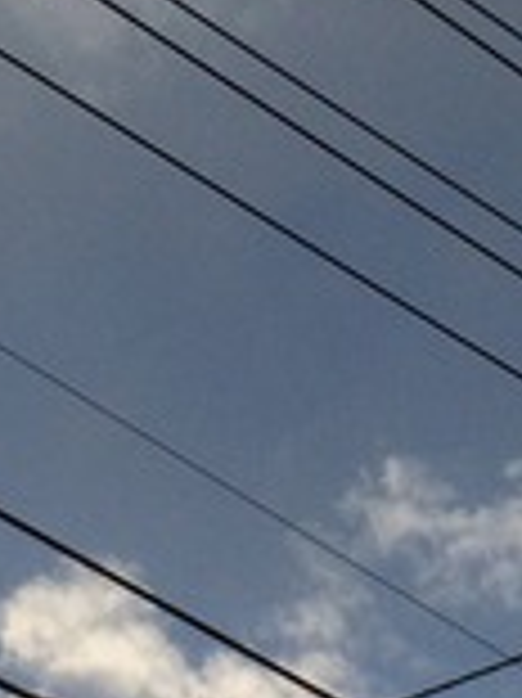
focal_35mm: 150
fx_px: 3020
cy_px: 9
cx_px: 225
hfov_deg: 9.9
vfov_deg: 13.0
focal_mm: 4.15
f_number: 2.2
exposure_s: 1/5882
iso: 32
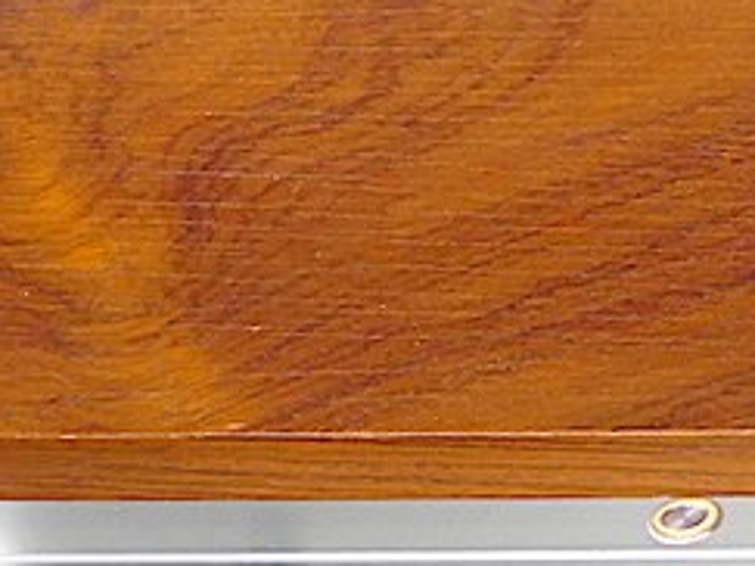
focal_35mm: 95
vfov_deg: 15.5
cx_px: 16
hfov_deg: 20.1
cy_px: 246
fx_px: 2071
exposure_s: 1/10
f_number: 3.3
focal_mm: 4.3
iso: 200
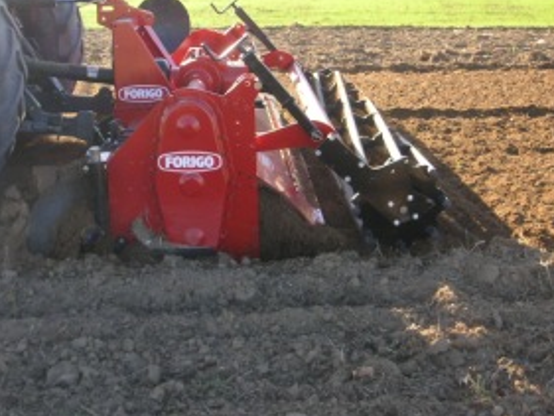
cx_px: 244
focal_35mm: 59
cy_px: 148
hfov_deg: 32.7
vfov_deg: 24.7
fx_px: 945
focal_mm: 6.1
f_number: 2.8
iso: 50
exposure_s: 1/180
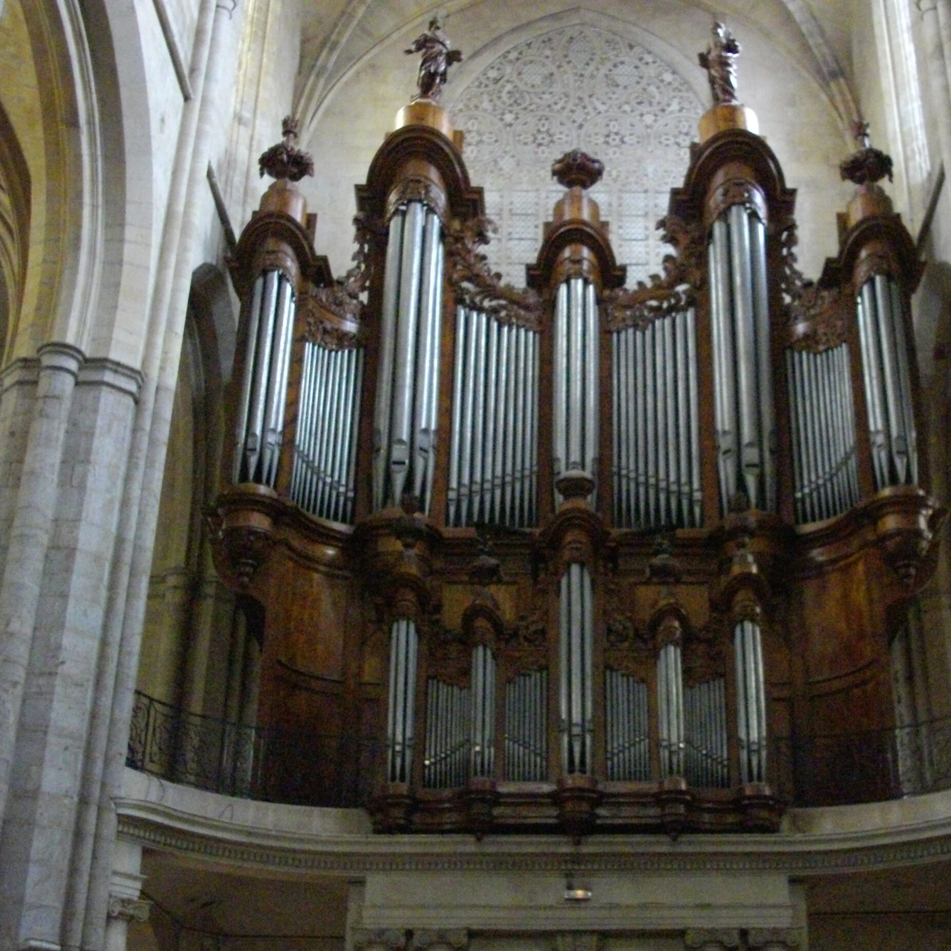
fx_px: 1710
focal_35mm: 55
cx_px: 569
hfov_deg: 31.0
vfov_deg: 31.1
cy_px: 482
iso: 800
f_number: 3.1
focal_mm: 7.6
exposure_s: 1/20
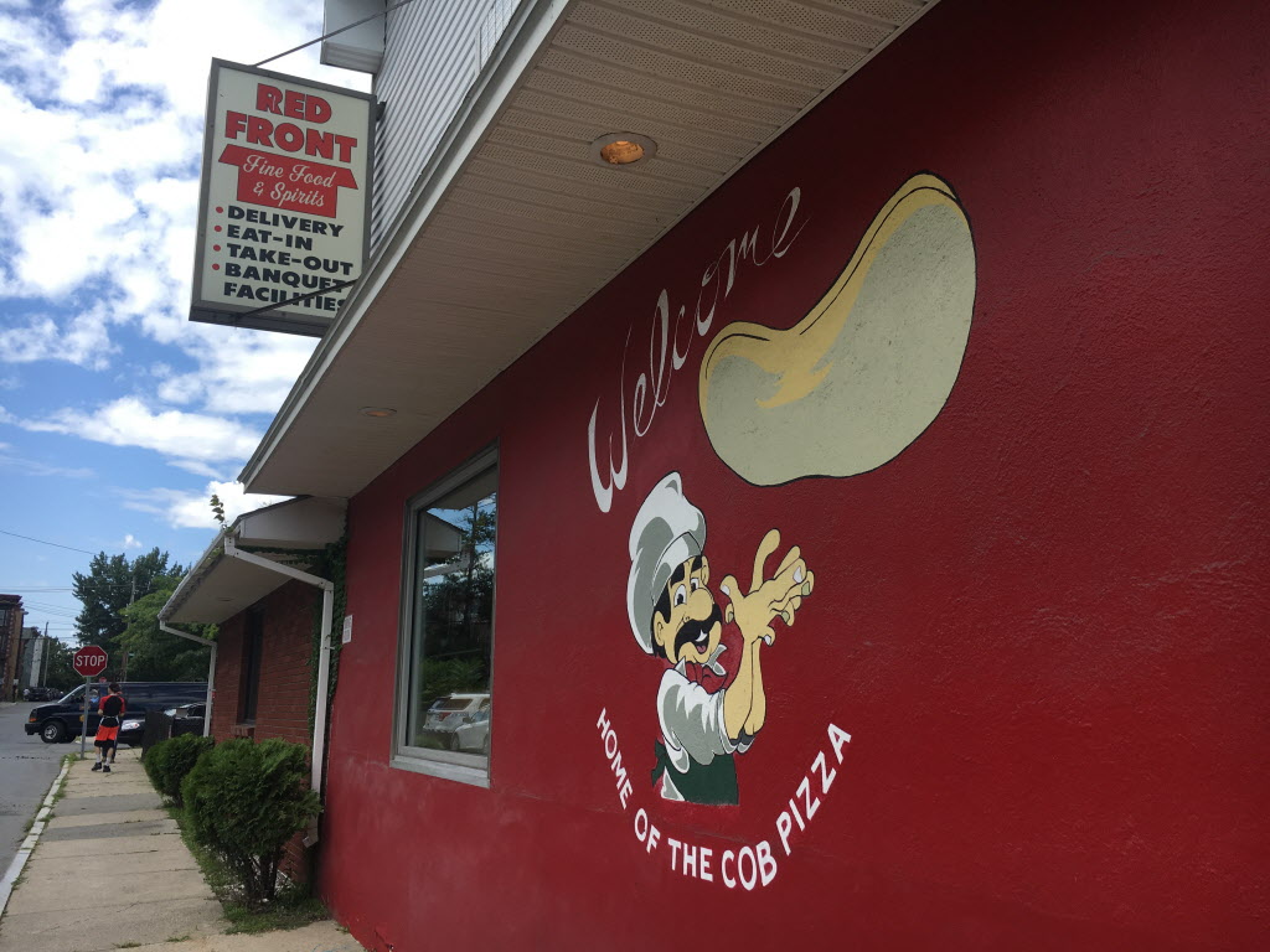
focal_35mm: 29
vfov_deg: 48.2
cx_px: 635
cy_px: 476
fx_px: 1064
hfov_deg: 61.7
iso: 25
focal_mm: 4.2
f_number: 2.2
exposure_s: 1/974
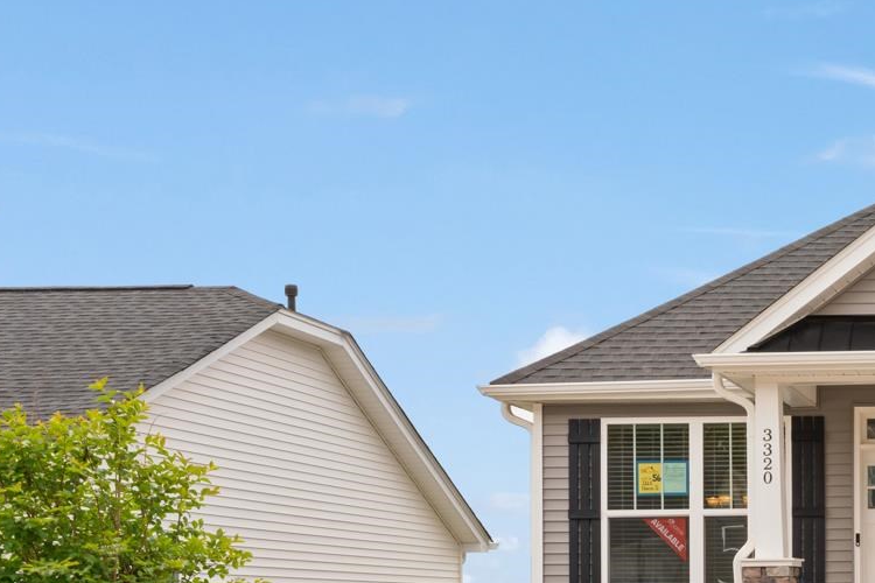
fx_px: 1701
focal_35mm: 70
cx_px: 1090
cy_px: 596
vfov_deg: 18.9
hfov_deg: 25.4
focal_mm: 21
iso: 100
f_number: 9
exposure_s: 1/80
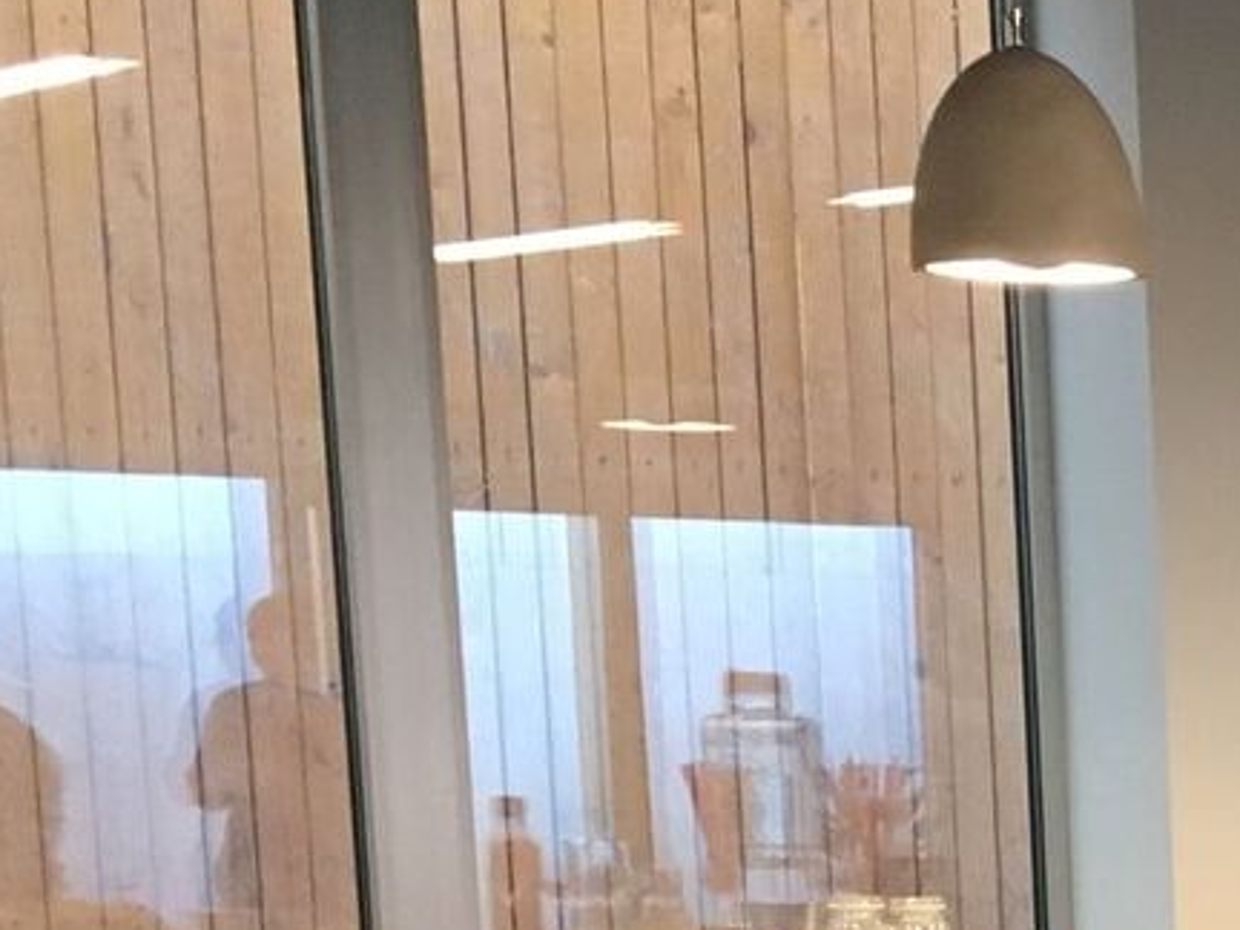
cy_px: 1567
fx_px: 4621
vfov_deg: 10.9
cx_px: 2405
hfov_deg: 13.3
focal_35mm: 129
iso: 200
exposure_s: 1/33
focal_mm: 4.15
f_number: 2.2
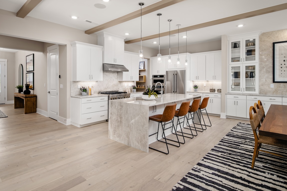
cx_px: 144
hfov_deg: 86.9
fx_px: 151
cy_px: 96
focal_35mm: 19
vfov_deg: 64.6
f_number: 9
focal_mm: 19
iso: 160
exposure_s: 1/200
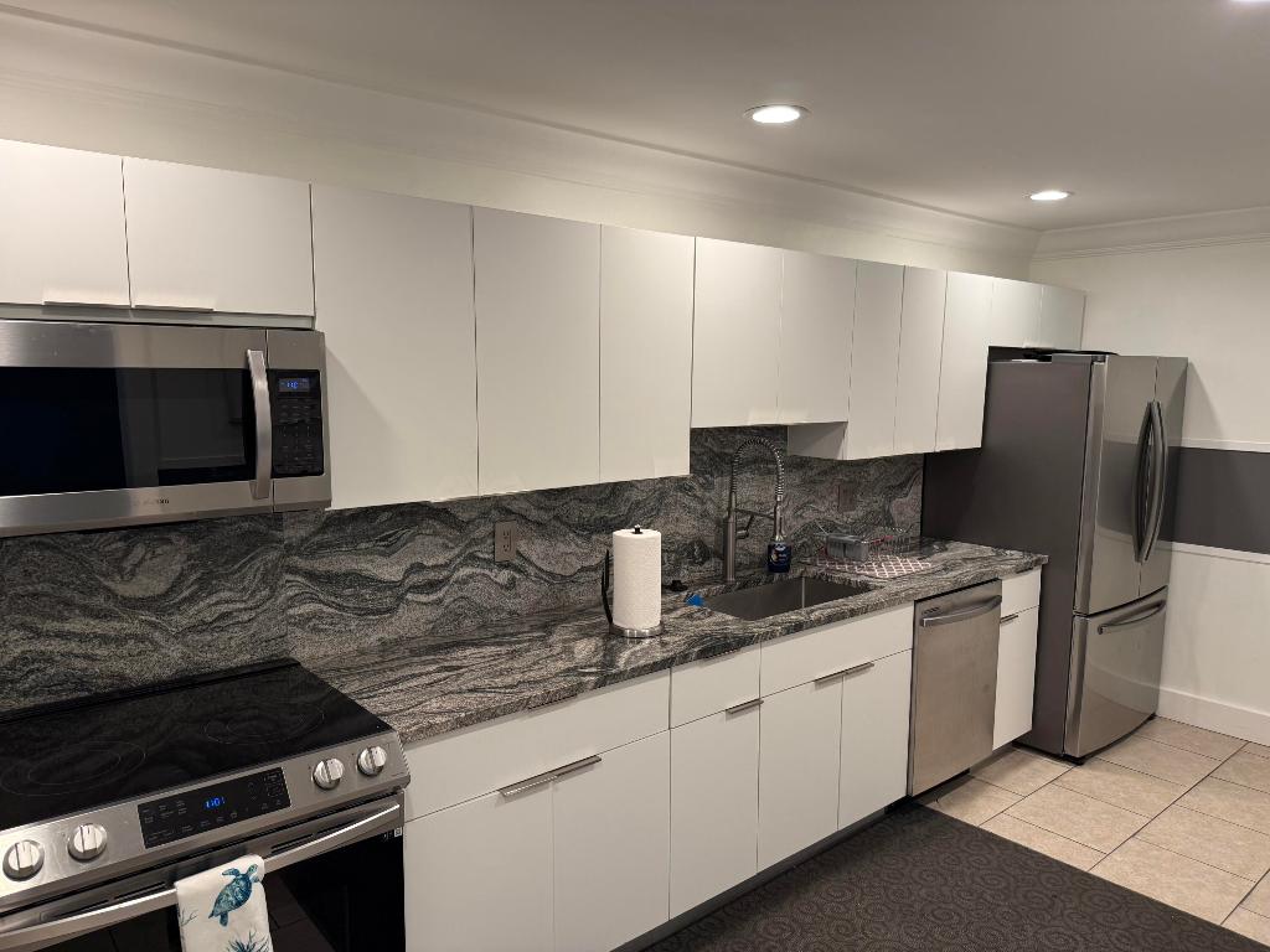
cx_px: 635
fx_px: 881
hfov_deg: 71.6
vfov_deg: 56.8
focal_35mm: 24
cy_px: 476
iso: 125
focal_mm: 6.76
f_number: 1.78
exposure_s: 1/120
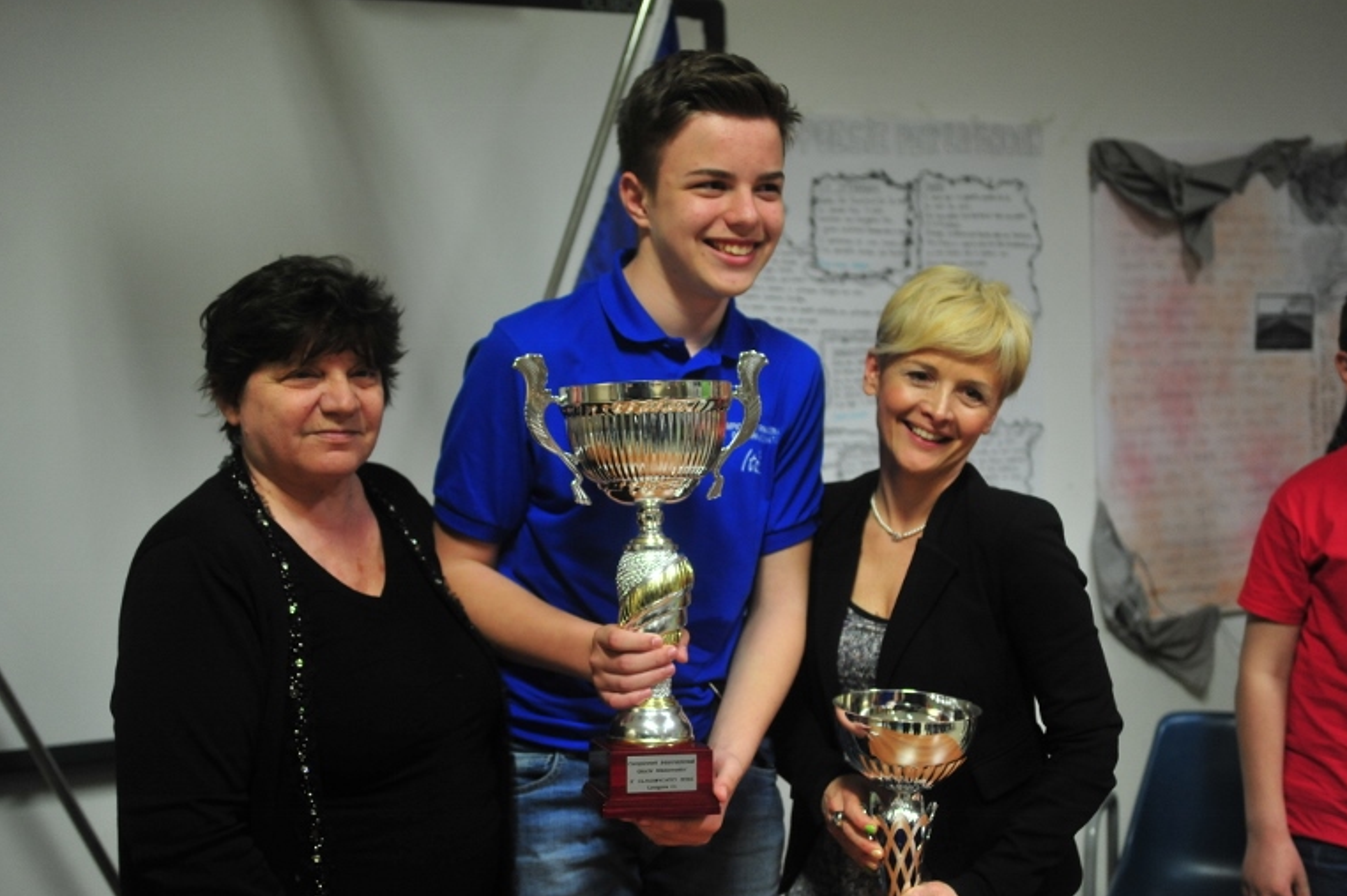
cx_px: 668
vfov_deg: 31.8
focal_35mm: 42
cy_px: 468
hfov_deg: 46.4
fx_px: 1570
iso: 2000
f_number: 2.8
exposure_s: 1/160
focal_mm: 40
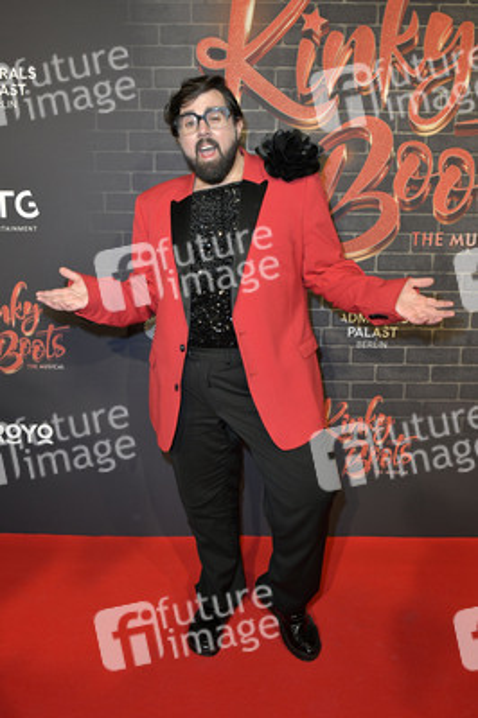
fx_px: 579
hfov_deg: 44.9
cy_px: 359
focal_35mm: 29
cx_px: 239
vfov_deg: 63.7
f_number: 7.1
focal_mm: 29
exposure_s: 1/250
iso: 1600
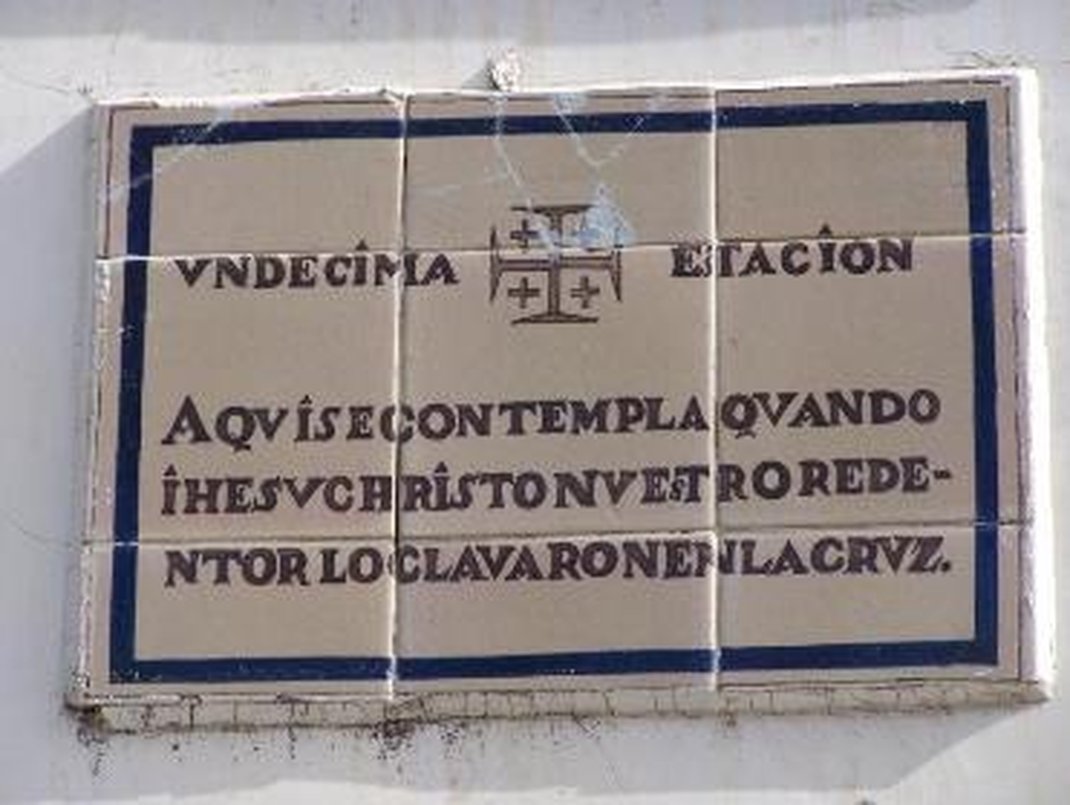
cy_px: 402
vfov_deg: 7.9
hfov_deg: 10.5
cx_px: 535
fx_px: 5848
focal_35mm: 189
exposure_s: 1/800
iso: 80
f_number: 3.2
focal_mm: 31.3
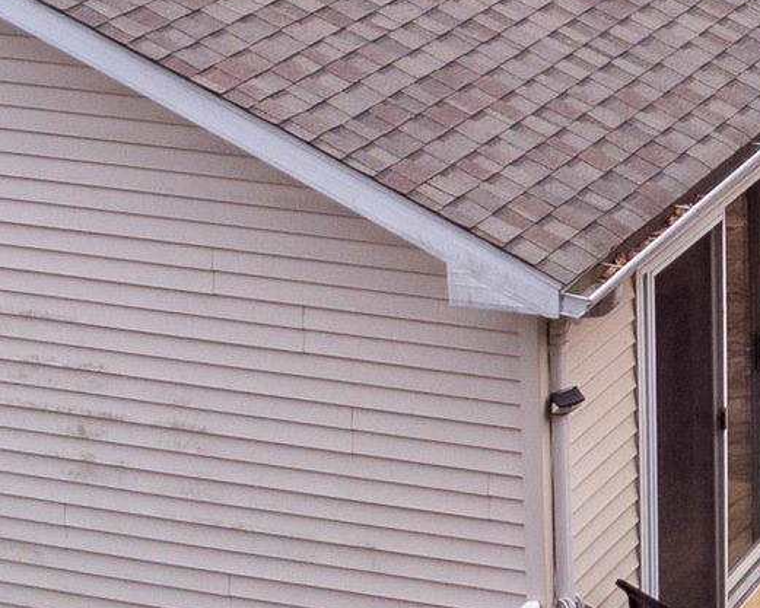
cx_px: 875
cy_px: 4
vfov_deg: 11.1
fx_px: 3105
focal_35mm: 138
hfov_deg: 13.6
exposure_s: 1/45
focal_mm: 4.5
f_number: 2.8
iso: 100
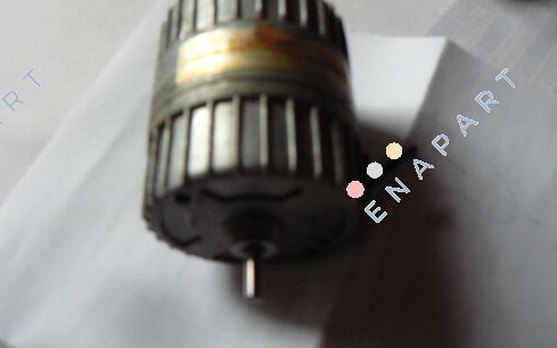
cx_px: 280
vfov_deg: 32.7
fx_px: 592
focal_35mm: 39
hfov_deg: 50.4
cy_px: 139
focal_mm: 6
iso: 200
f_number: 2.8
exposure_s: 1/25
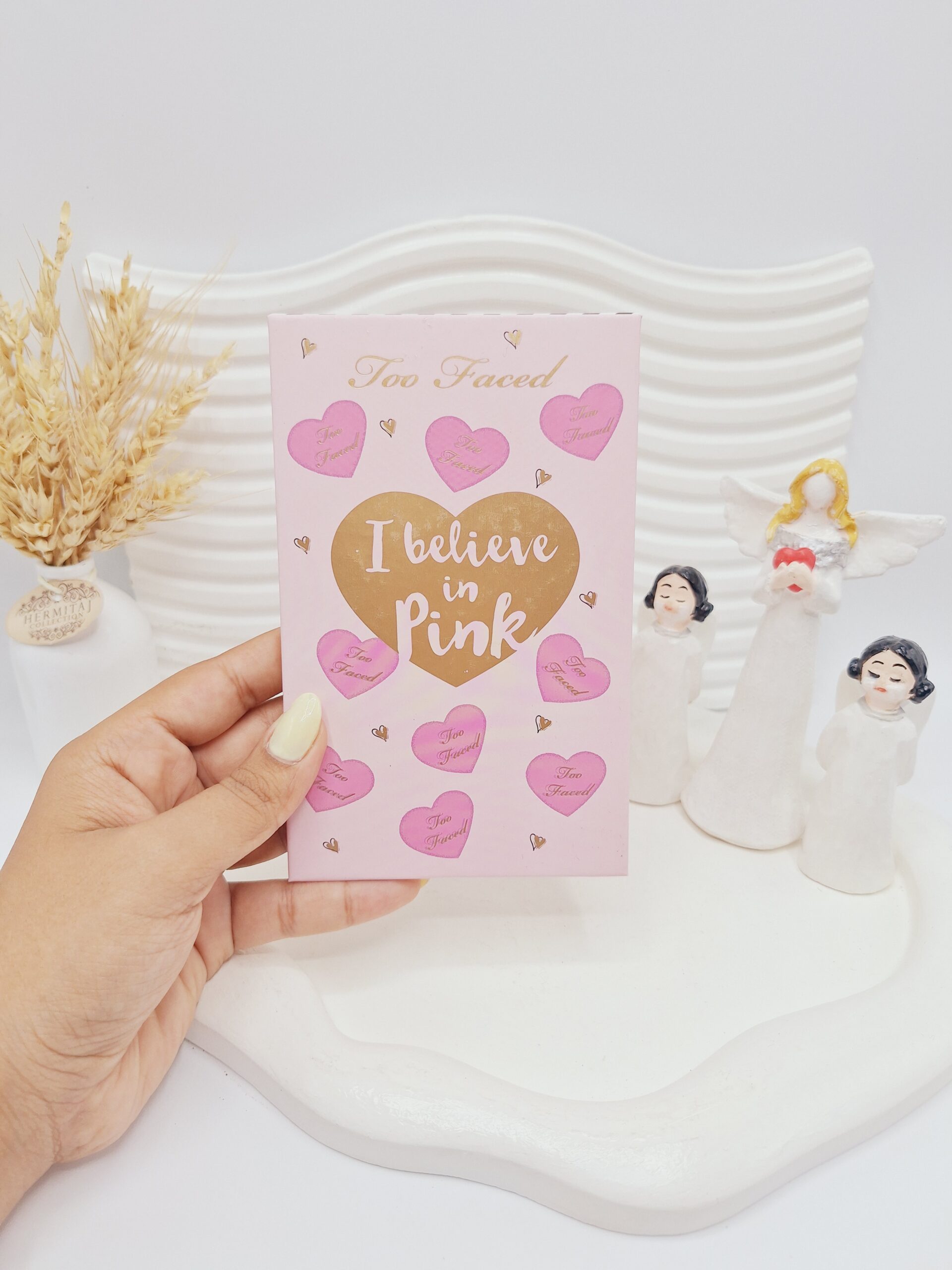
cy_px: 635
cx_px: 476
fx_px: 843
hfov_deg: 58.9
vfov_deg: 73.9
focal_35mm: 23
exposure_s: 1/429
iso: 40
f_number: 1.8
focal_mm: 5.54
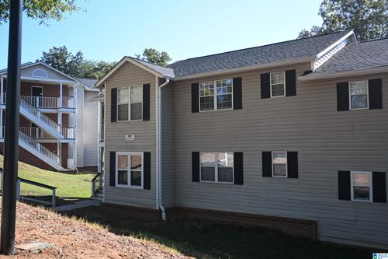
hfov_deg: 56.2
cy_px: 130
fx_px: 364
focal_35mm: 34
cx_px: 194
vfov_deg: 39.1
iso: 100
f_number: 4
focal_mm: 22.5
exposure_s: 1/320
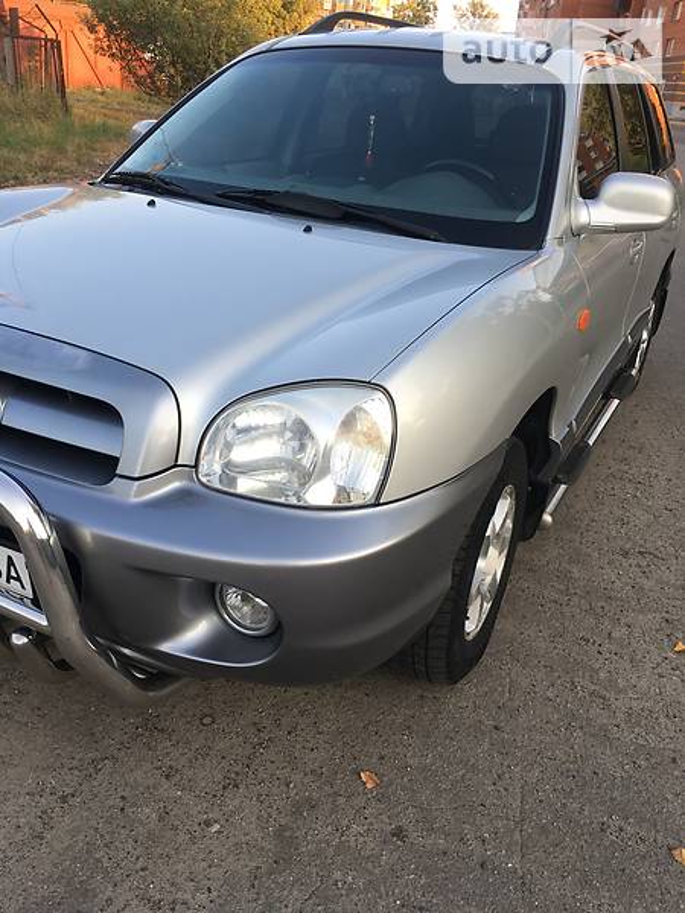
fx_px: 765
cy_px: 456
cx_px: 342
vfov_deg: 61.7
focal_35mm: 29
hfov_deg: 48.2
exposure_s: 1/106
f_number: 2.2
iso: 25
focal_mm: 4.2
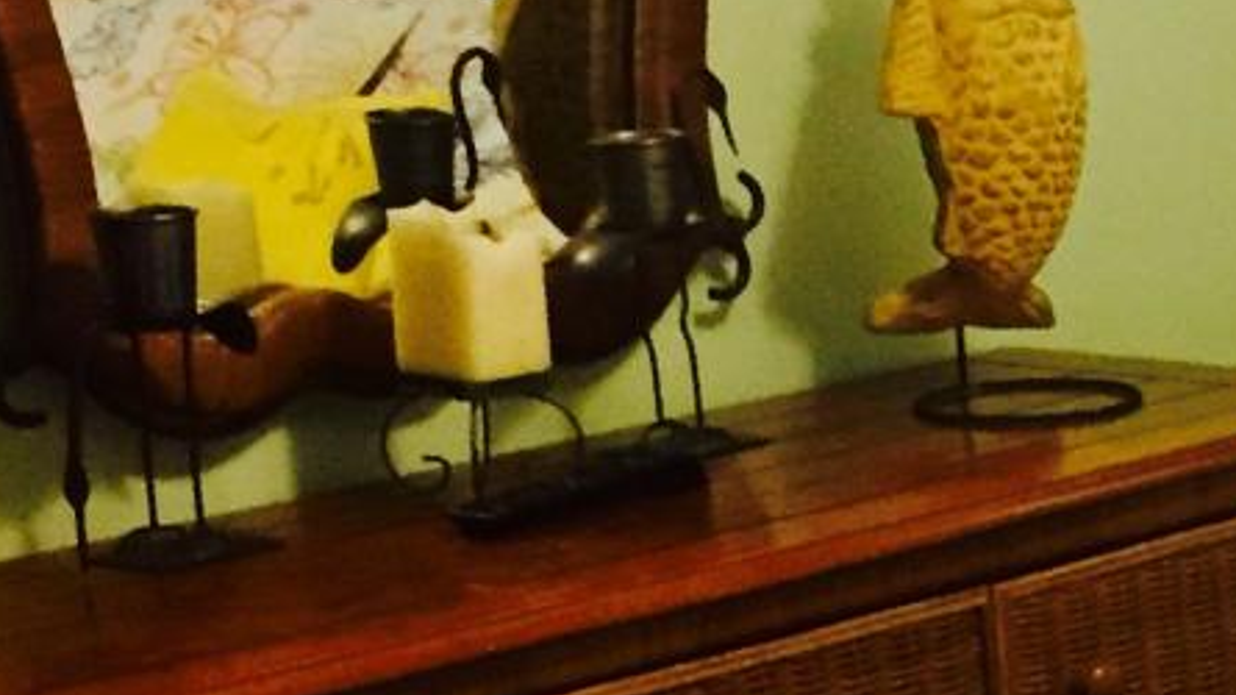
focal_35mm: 142
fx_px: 4652
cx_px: 1714
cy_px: 1118
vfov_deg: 8.3
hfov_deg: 14.4
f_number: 2.2
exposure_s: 1/17
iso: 250
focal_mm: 4.15
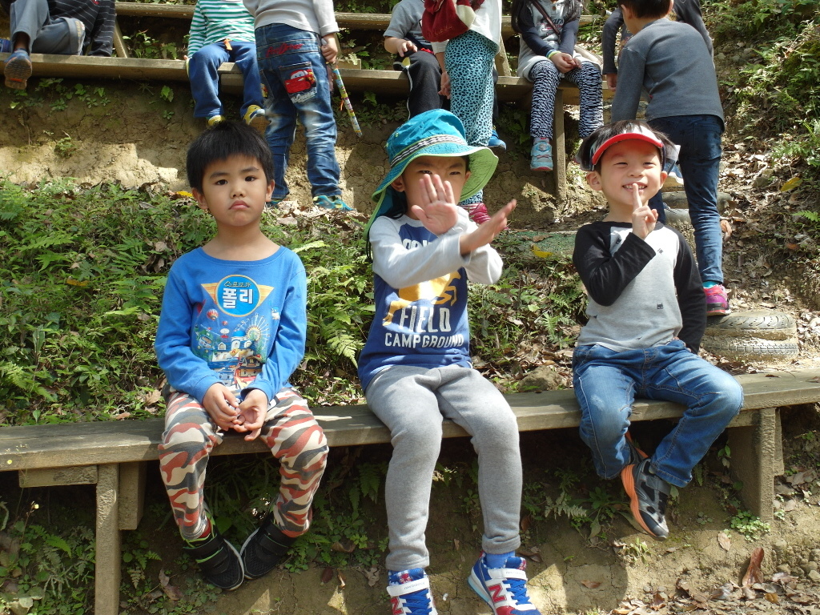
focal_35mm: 49
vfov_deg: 29.7
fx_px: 1161
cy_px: 308
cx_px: 410
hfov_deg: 38.9
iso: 80
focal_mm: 10.7
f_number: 3.5
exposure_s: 1/180
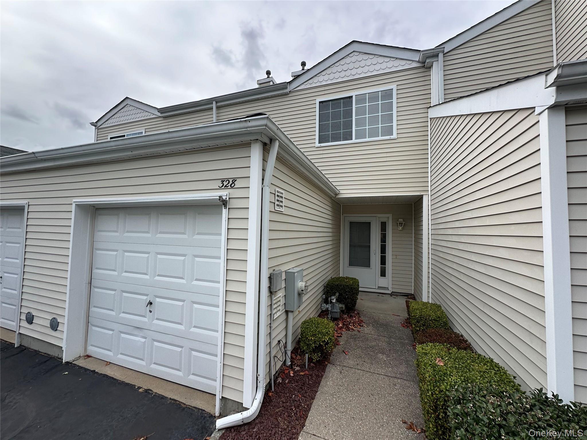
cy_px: 220
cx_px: 294
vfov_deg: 85.7
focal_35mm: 14
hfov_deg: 102.1
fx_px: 237
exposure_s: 1/487
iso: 40
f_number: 2.2
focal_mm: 2.22
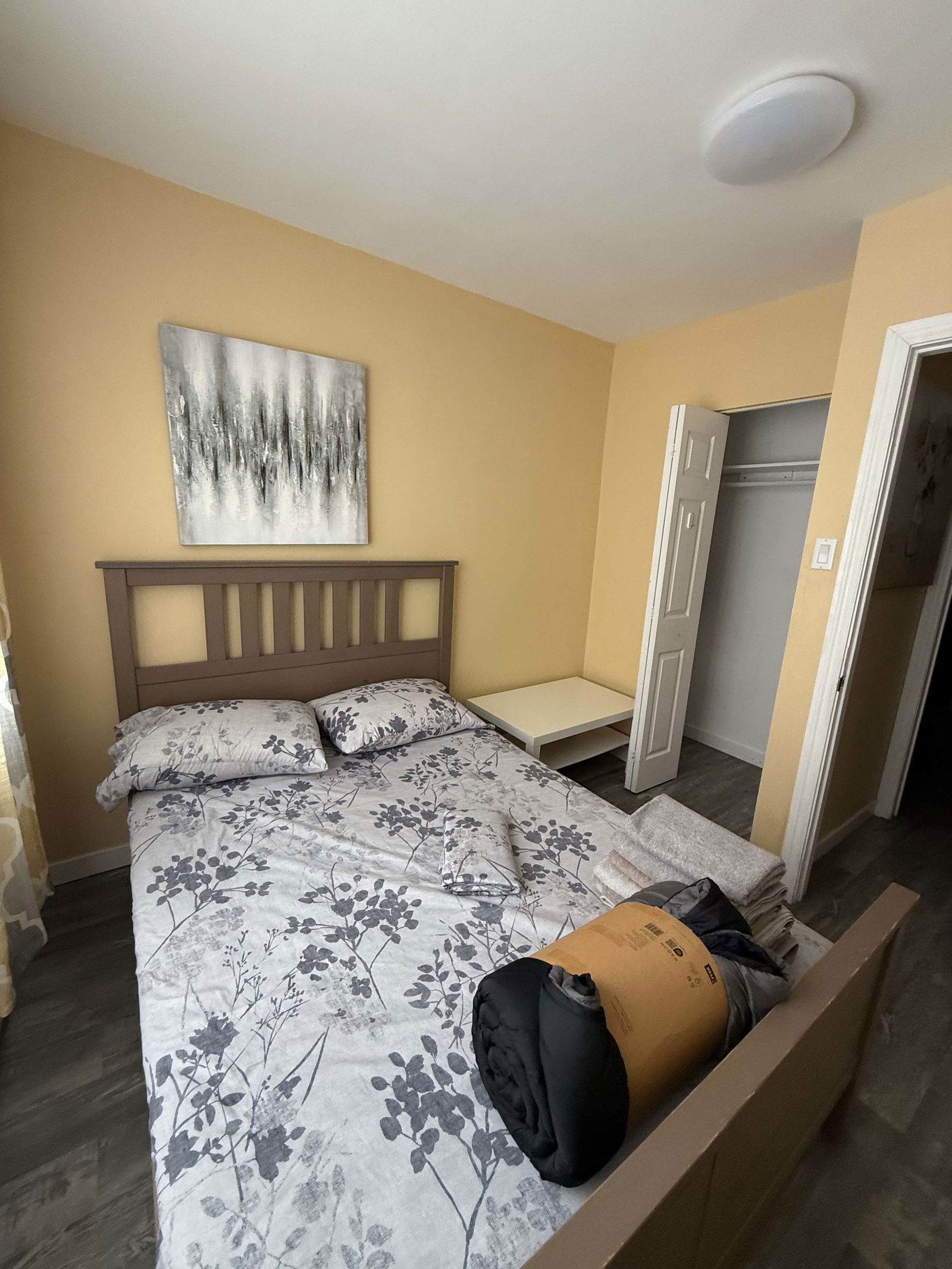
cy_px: 634
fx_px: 513
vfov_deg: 102.1
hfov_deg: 85.7
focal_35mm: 14
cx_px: 476
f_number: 2.2
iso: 320
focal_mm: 2.22
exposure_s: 1/94
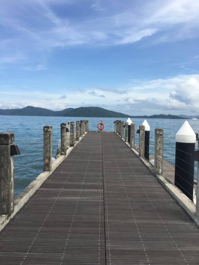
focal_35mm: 29
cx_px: 100
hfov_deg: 48.2
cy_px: 132
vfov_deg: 61.7
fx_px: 222
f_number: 2.2
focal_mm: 4.15
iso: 25
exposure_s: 1/1672
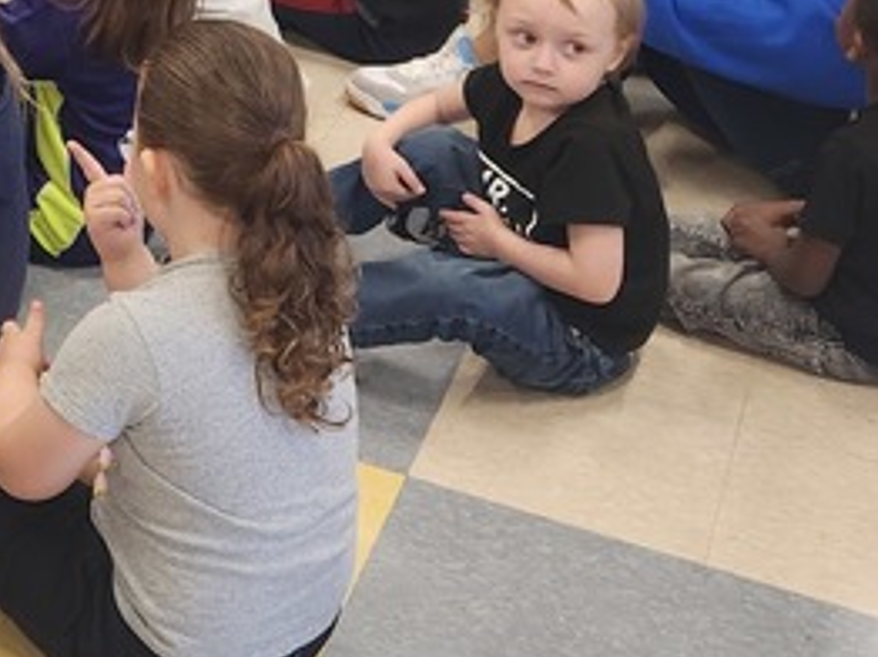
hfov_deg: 20.0
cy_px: -221
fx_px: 2281
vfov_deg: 15.5
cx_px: -258
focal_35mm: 90
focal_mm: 5.4
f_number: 1.8
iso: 160
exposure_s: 1/120
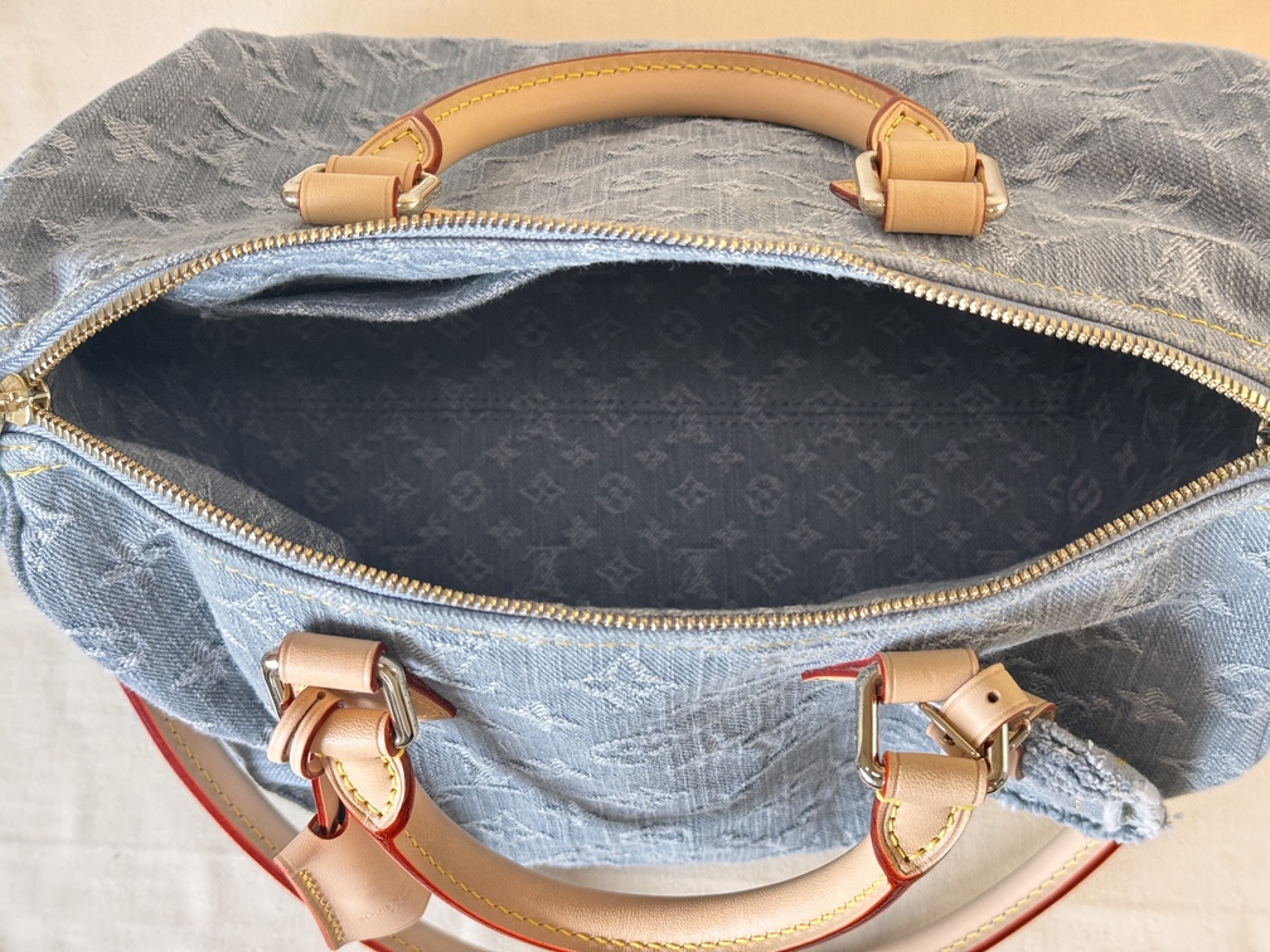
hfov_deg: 39.7
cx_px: 635
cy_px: 476
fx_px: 1761
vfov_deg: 30.3
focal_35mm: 48
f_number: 1.78
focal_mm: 6.76
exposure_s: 1/50
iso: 64
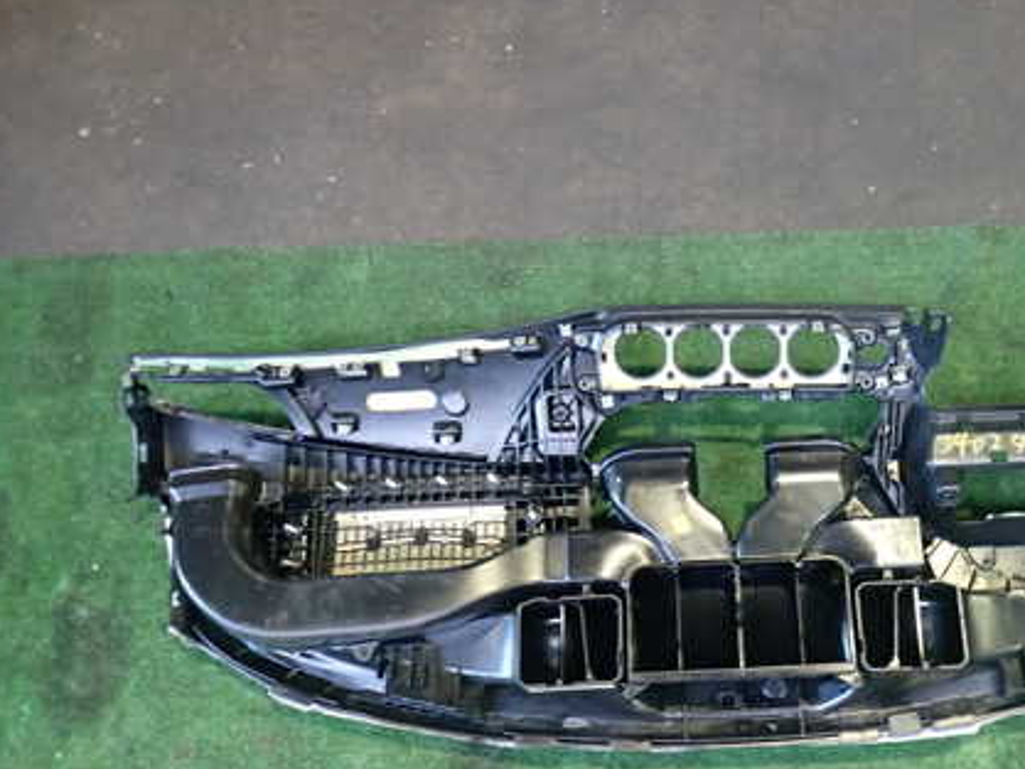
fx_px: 1066
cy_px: 484
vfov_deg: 39.4
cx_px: 710
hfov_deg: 50.1
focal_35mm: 36
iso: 500
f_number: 2
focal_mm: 4.5
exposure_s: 1/40
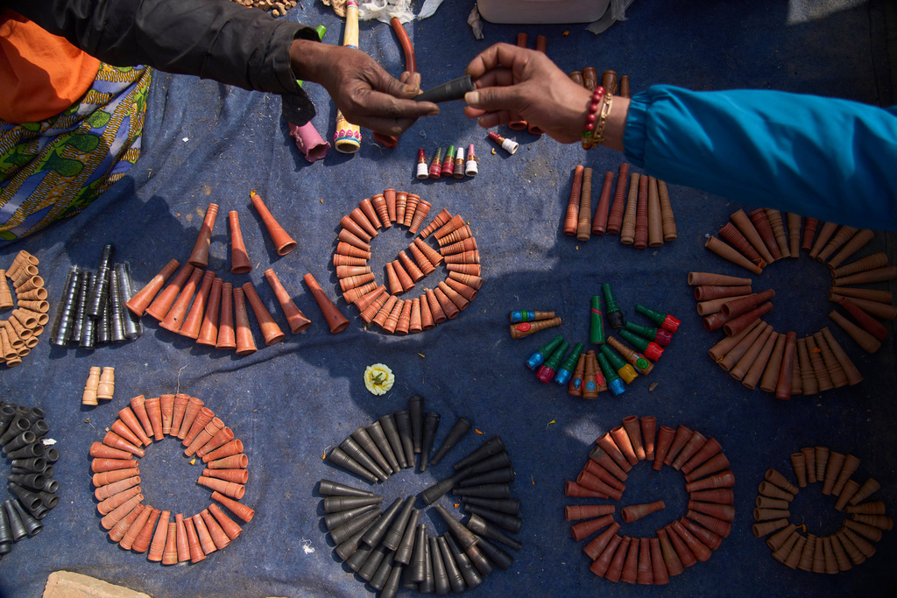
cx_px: 448
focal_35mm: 24
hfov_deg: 73.7
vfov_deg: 53.1
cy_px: 299
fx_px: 598
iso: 500
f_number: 4
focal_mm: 24
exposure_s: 1/4000
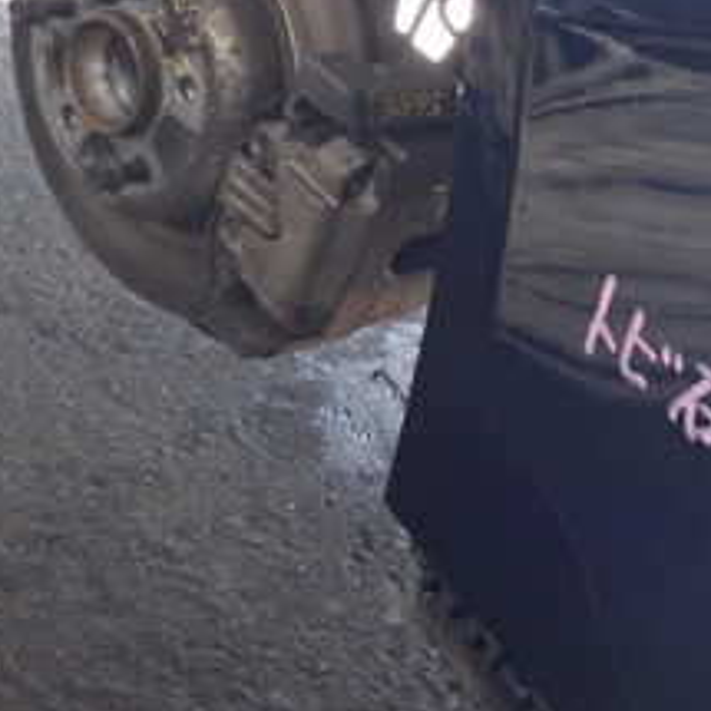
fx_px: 1720
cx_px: 969
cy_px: 251
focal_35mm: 74
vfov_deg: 23.3
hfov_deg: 20.9
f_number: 2.3
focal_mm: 5.4
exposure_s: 1/30
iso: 250
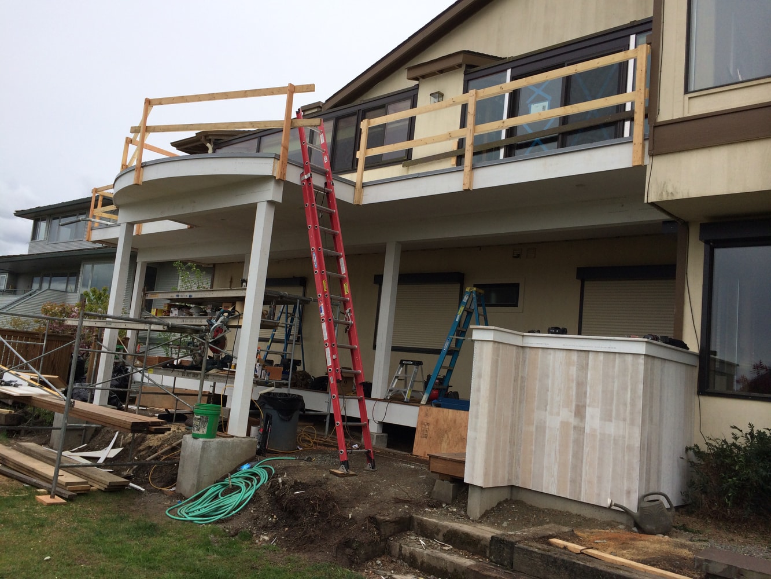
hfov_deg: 60.0
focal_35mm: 30
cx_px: 386
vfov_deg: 46.8
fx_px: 668
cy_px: 290
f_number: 2.2
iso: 40
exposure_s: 1/1642
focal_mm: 4.12
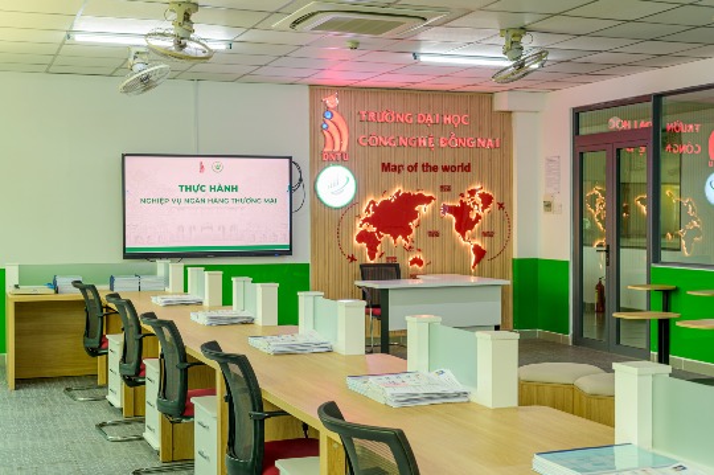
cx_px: 357
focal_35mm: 50
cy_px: 238
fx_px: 991
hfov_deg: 39.6
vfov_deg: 26.9
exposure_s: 1/6
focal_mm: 50
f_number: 8
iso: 160
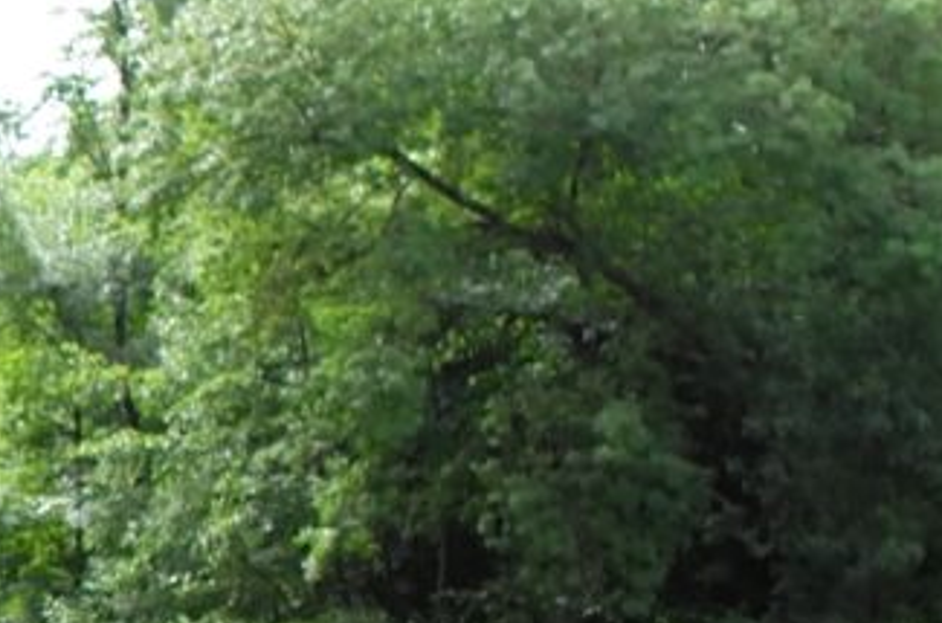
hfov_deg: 9.1
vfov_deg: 6.4
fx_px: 5586
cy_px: 658
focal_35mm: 214
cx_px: -835
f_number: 4
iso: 100
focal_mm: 23
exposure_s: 1/250
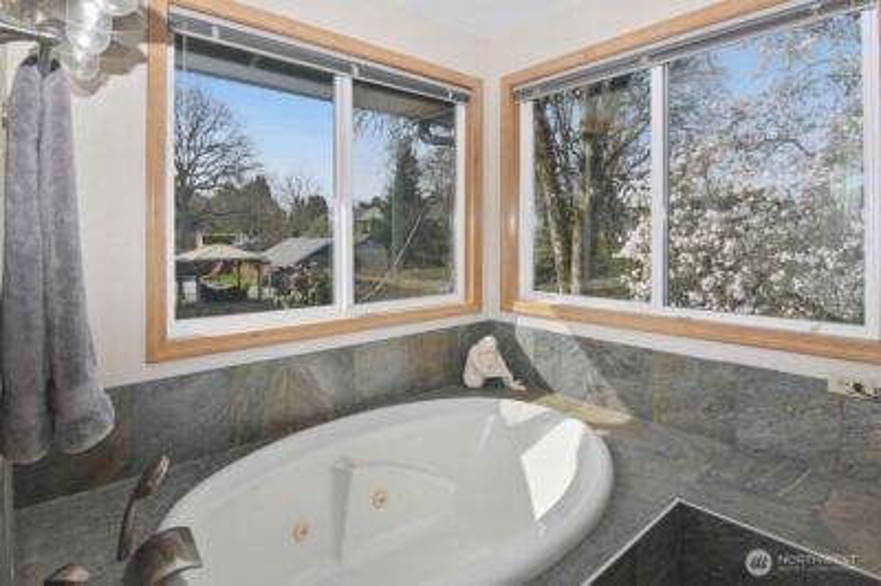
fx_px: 391
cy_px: 293
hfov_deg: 96.8
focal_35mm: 16
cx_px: 440
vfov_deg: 73.6
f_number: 10
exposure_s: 1/160
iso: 320
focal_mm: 11
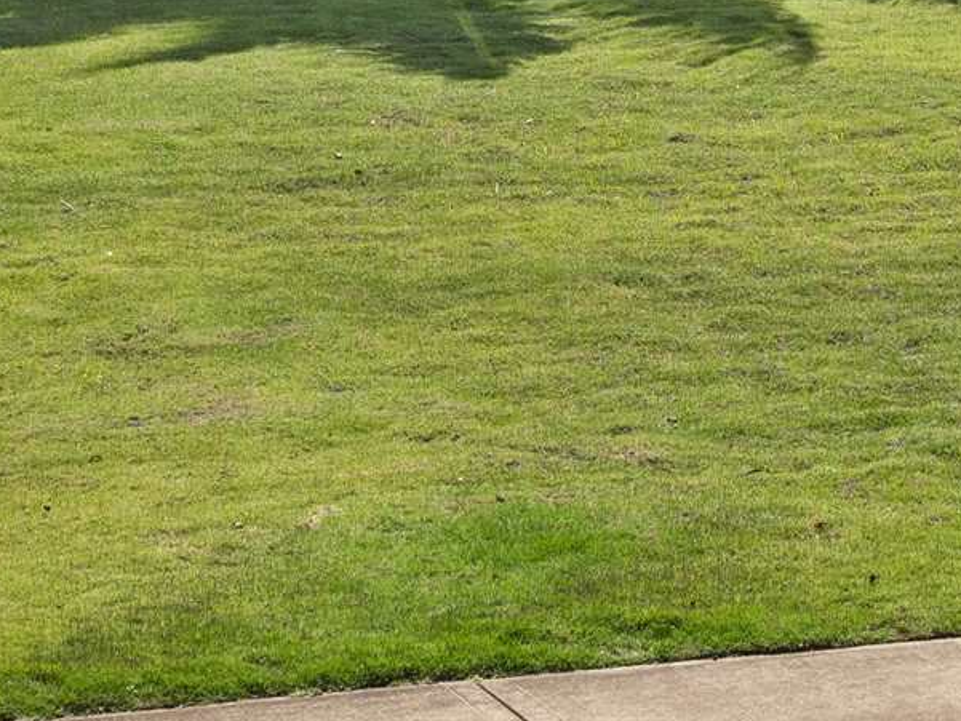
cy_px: -237
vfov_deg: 8.5
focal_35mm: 172
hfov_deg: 10.8
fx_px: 4776
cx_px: 1698
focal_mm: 35
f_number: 7.1
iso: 200
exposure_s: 1/640
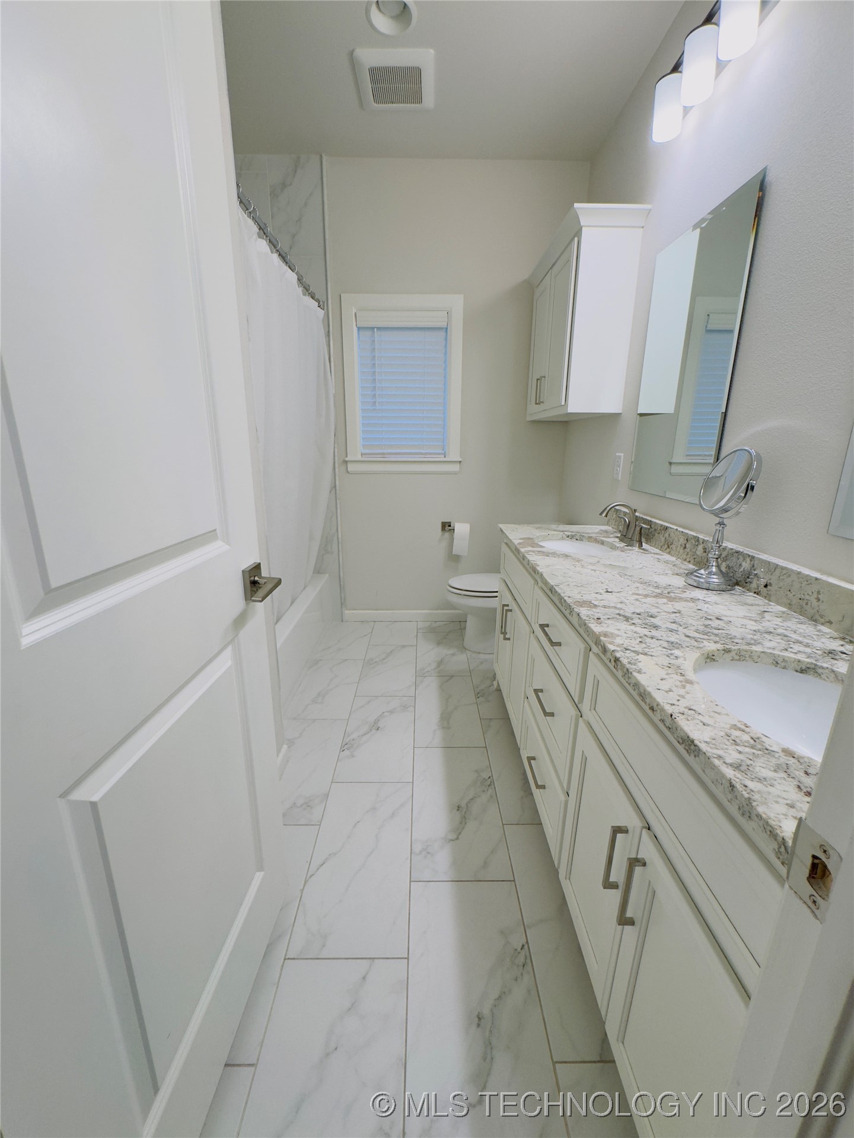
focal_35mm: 14
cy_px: 569
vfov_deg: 102.1
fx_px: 461
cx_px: 427
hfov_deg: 85.7
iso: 125
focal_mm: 2.22
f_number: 2.2
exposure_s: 1/120
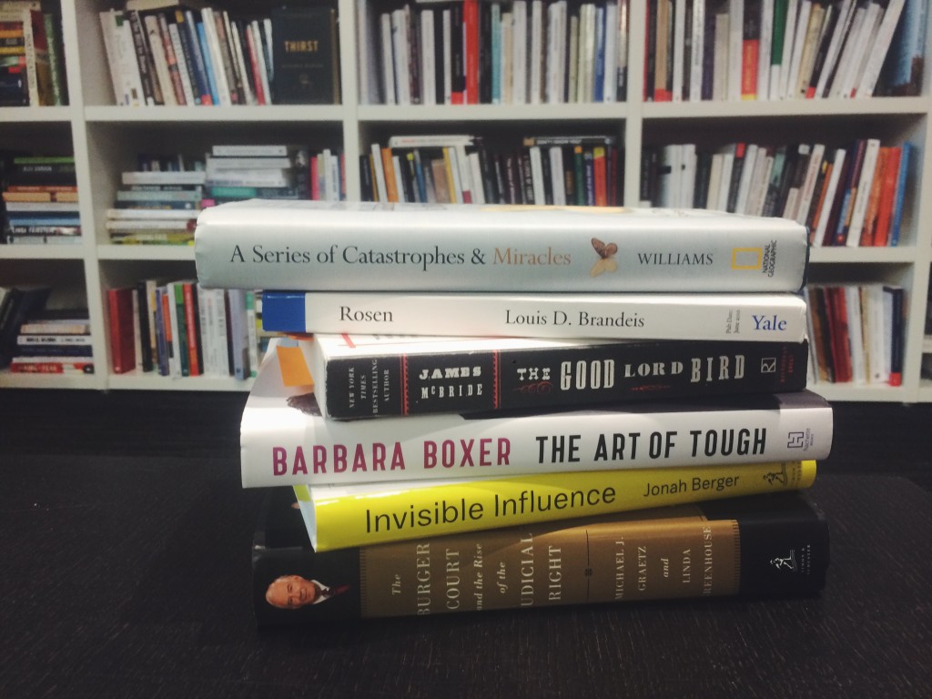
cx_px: 466
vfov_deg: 48.2
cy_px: 350
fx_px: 781
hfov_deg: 61.7
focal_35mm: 29
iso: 125
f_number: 2.2
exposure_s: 1/30
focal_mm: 4.15
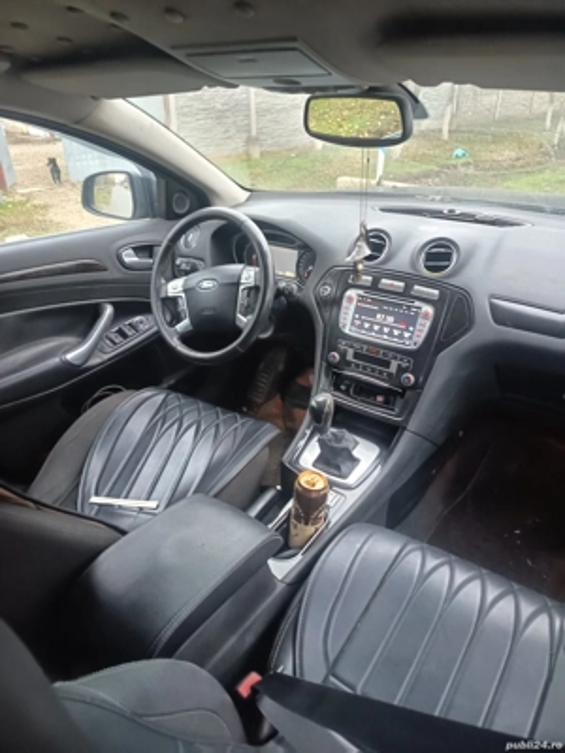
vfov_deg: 71.6
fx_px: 522
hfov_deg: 56.8
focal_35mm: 24
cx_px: 282
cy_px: 376
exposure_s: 1/25
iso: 1012
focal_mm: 5.24
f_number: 1.7
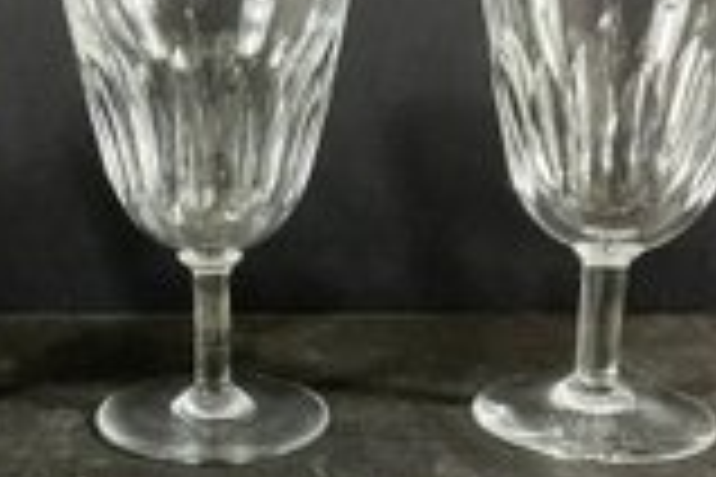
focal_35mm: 65
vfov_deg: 20.8
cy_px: 326
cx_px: 205
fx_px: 1293
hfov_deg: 30.6
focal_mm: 3
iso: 100
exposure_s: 1/60
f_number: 1.8
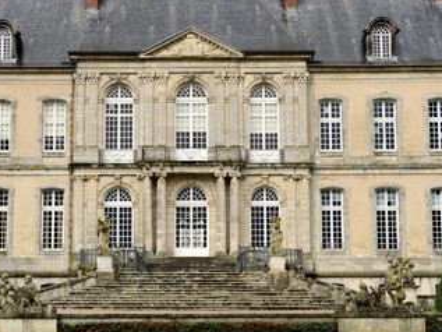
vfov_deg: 21.0
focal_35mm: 70
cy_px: 183
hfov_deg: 27.7
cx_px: 190
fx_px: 894
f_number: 11
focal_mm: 55
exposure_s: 1/125
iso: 200
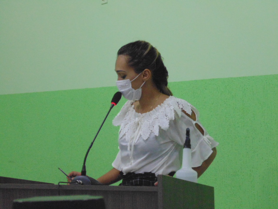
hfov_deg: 24.7
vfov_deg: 18.7
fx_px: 634
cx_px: 139
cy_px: 104
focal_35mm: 79
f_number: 4.3
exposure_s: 1/40
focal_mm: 14.1
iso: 500
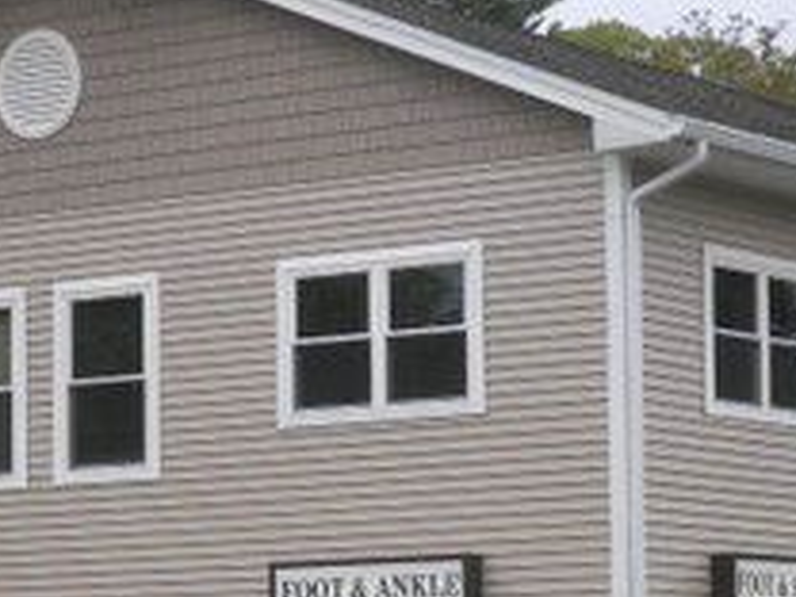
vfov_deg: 9.6
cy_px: 503
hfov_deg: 12.8
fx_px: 3541
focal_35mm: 154
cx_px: 314
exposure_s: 1/200
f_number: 4.3
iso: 64
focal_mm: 11.4
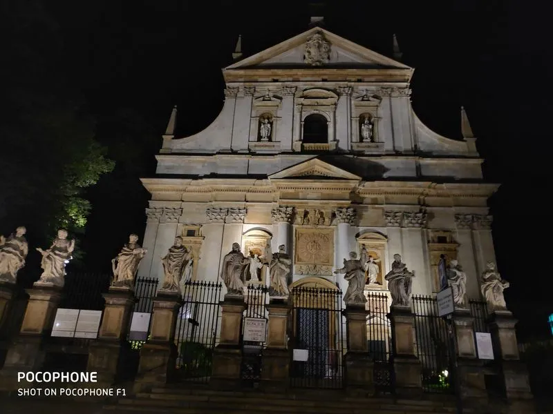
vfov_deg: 66.0
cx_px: 276
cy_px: 207
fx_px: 320
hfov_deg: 81.7
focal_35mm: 20
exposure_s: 1/50
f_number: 1.9
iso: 568
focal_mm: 3.94
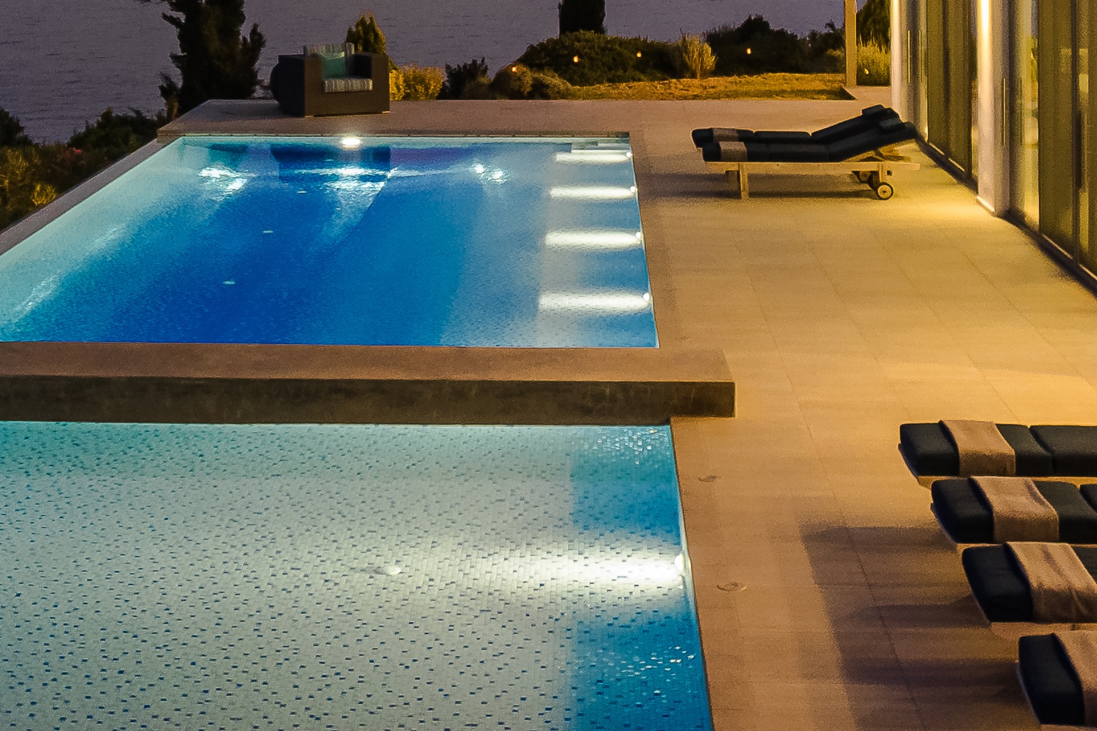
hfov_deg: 28.9
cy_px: -92
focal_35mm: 69
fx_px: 2102
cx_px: 319
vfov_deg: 18.9
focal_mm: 8.38
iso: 390
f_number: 2.8
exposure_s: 1/13
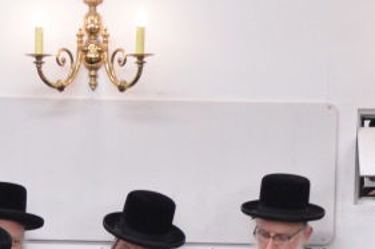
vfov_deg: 3.5
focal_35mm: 393
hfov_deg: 5.3
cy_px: 410
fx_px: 4084
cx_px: 64
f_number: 5.6
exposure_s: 1/160
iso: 1600
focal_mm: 72
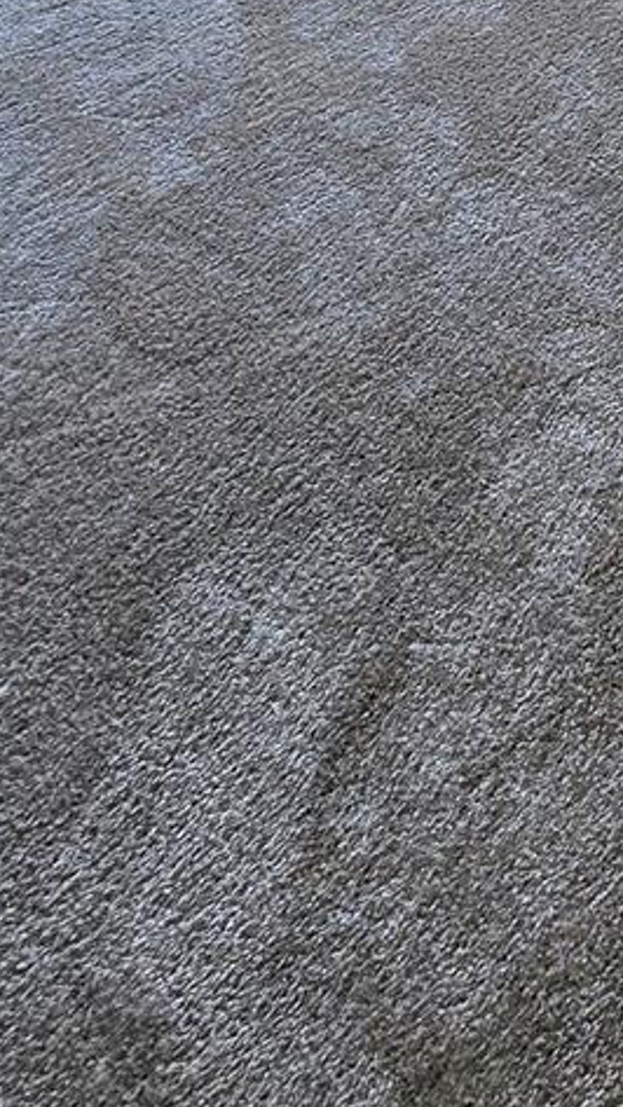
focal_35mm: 46
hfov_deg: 21.0
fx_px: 1351
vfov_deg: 32.2
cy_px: -370
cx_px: 995
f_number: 2.2
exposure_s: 1/60.2
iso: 50
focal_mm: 2.2
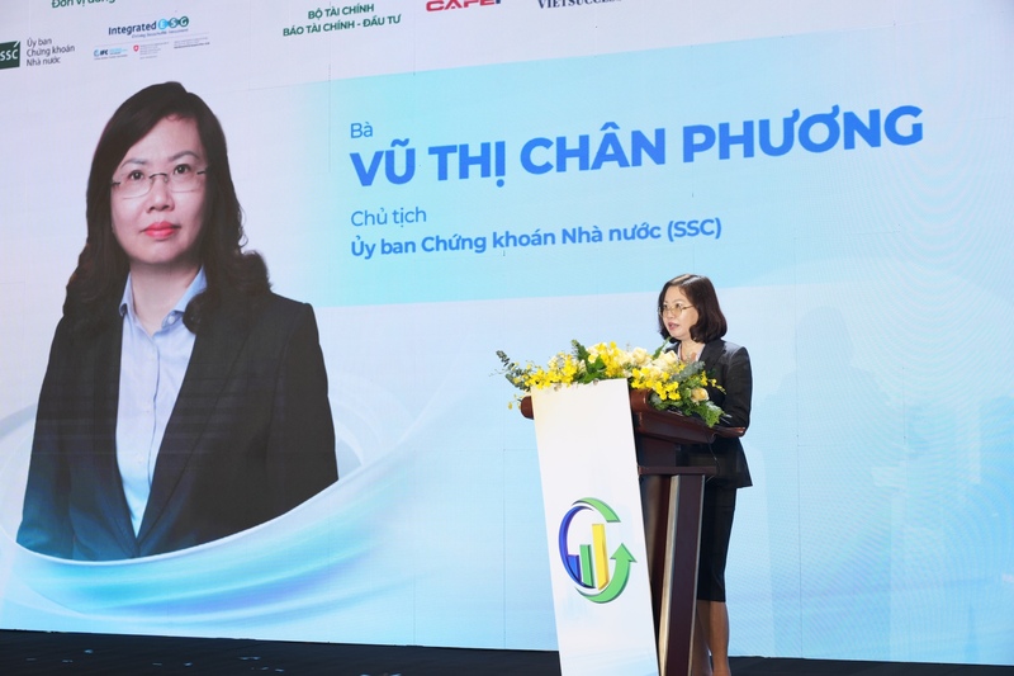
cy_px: 338
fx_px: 1633
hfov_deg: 34.5
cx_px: 507
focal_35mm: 58
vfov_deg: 23.4
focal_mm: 58
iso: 500
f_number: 4
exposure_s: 1/160
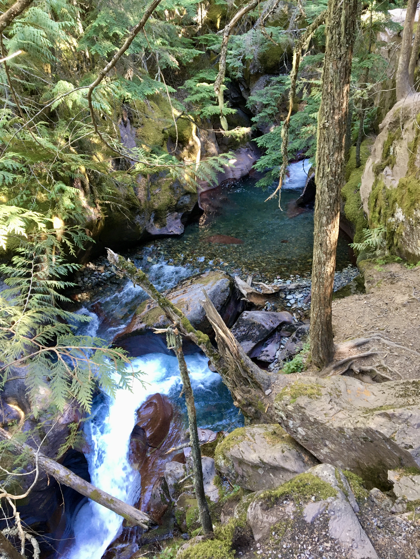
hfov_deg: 48.2
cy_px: 280
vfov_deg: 61.7
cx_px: 210
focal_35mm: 29
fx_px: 469
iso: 80
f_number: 2.2
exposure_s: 1/30
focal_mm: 4.15
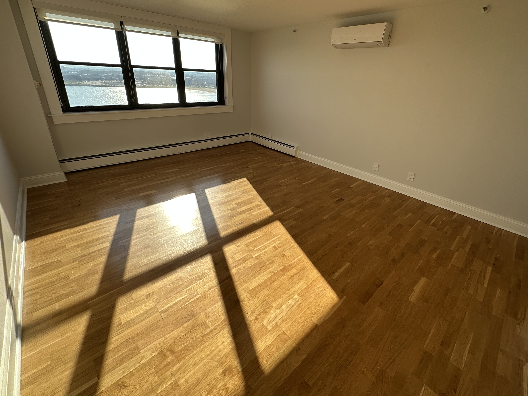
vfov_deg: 77.7
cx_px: 283
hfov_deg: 94.3
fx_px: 244
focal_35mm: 16
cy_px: 170
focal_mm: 2.22
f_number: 2.2
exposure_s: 1/602
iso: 40
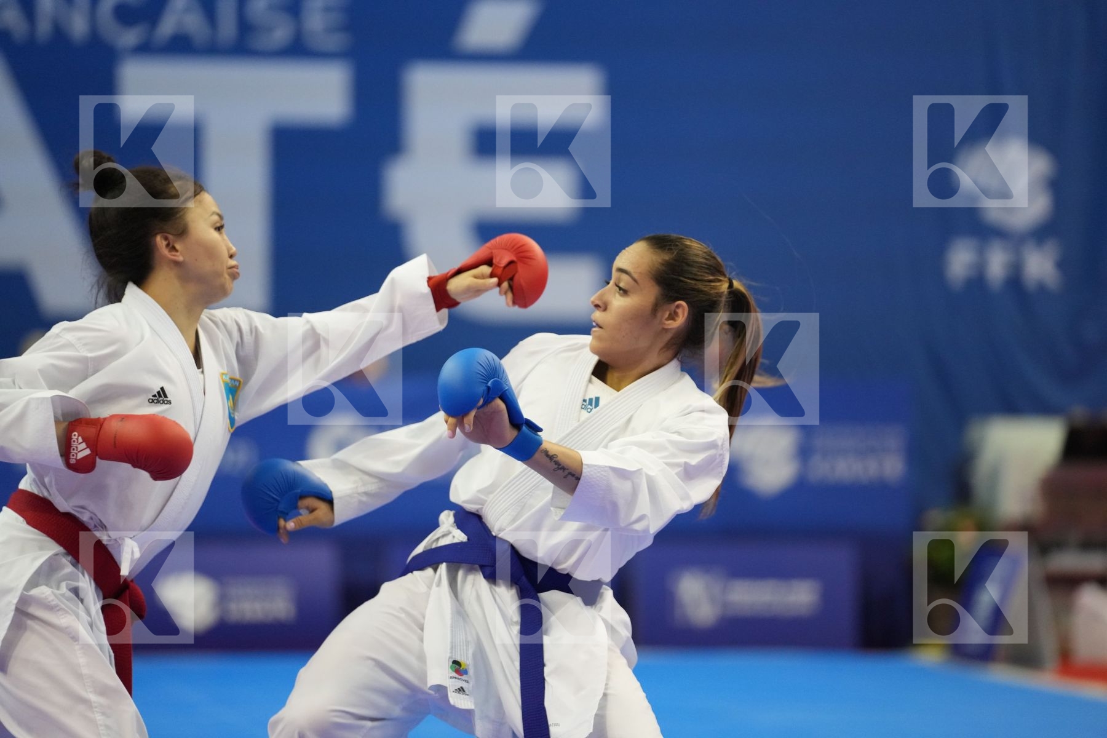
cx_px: 554
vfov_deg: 7.3
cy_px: 369
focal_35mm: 187
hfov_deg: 11.0
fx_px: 5750
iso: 4000
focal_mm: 187
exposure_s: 1/1000
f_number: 2.8
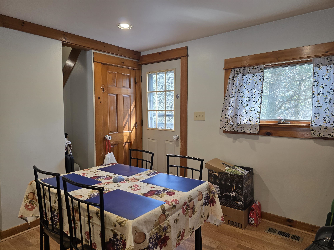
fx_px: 222
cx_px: 167
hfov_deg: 73.9
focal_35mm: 23
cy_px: 125
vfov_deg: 58.9
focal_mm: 6.3
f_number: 1.7
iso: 200
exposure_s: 1/120
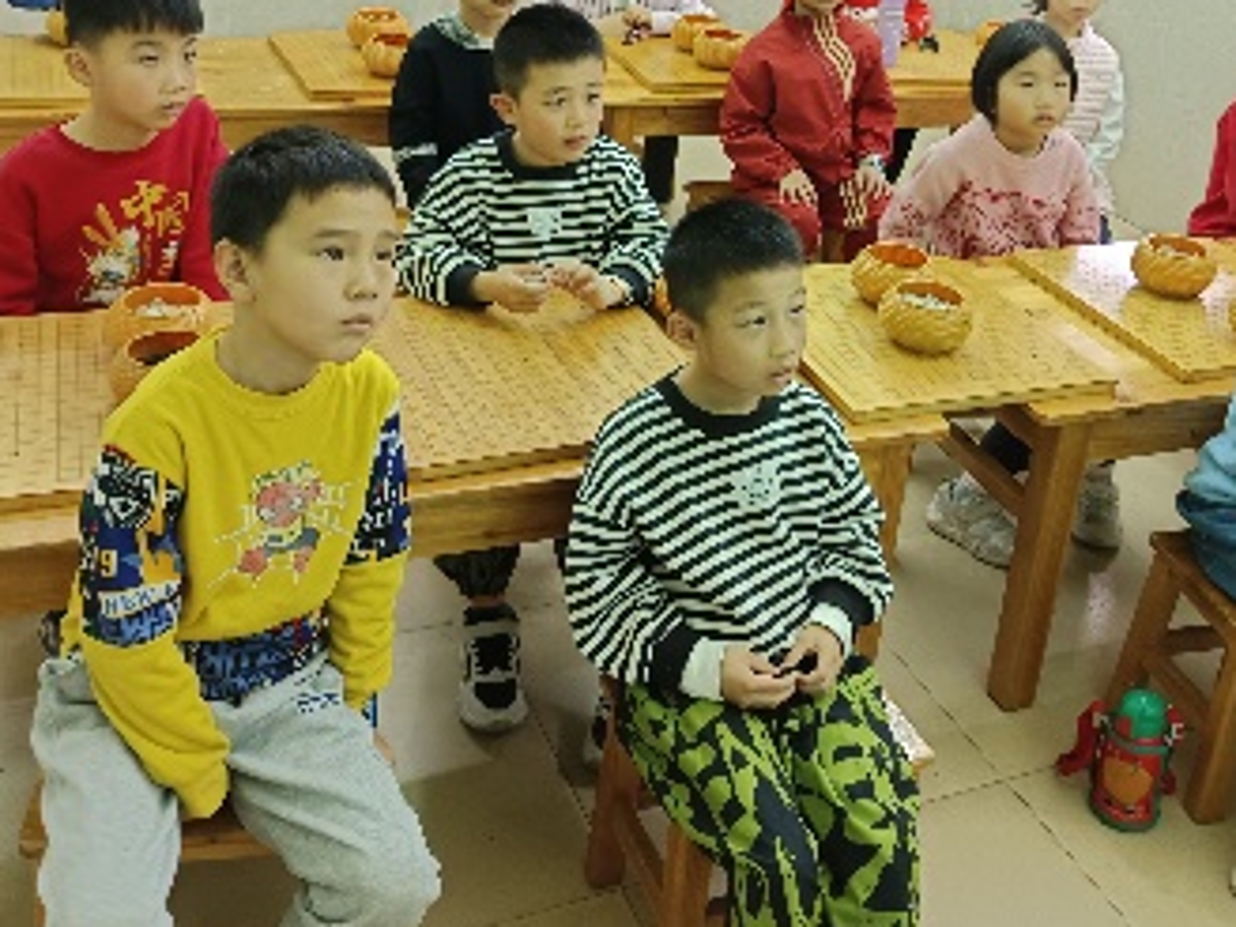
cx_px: 724
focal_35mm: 41
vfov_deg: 34.4
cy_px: 226
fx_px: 1464
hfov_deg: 45.6
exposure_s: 1/33.3
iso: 942
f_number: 1.7
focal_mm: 5.31
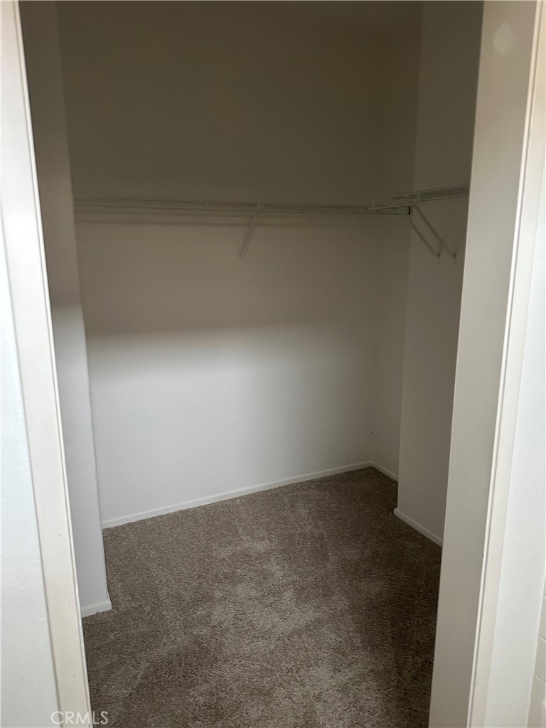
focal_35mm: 24
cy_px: 364
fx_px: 505
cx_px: 273
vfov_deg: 71.6
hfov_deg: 56.8
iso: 500
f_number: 1.78
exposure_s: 1/60
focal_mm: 6.86
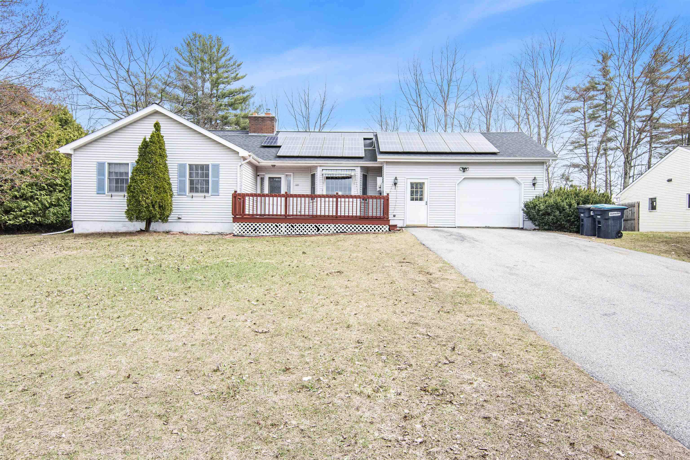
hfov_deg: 78.6
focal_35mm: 22
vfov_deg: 57.2
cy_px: 230
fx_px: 422
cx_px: 345
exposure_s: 1/640
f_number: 7.1
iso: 250
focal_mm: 15
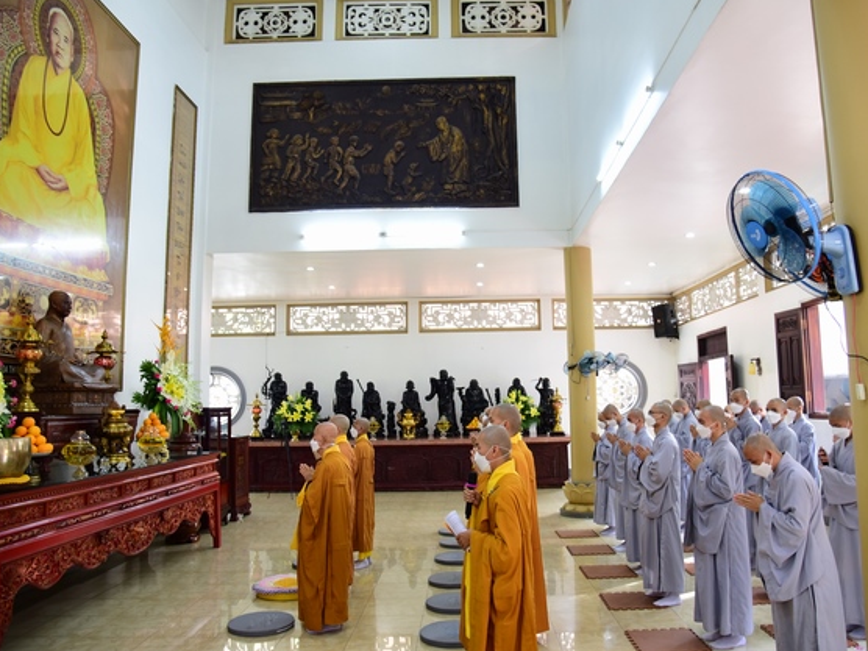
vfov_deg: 51.3
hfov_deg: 65.2
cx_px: 467
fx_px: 677
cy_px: 314
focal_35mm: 27
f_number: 4
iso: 1000
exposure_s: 1/50
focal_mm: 24
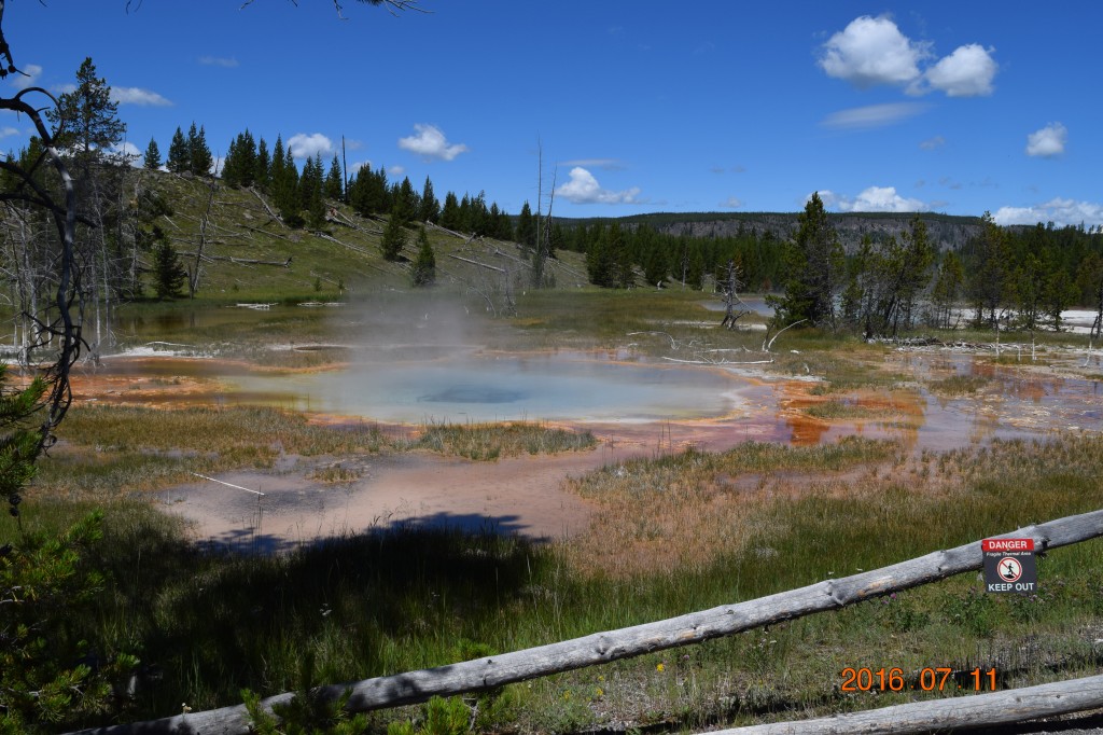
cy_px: 368
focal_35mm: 33
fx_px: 1011
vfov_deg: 39.9
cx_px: 552
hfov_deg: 57.2
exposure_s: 1/500
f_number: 11
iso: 200
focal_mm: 22
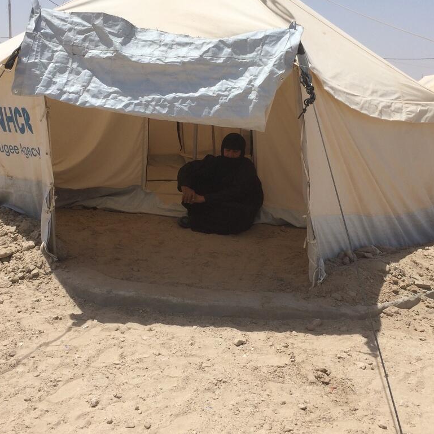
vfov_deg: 41.8
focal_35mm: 40
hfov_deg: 41.8
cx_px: 191
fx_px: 567
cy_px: 195
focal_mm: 4.15
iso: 32
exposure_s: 1/3731
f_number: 2.2
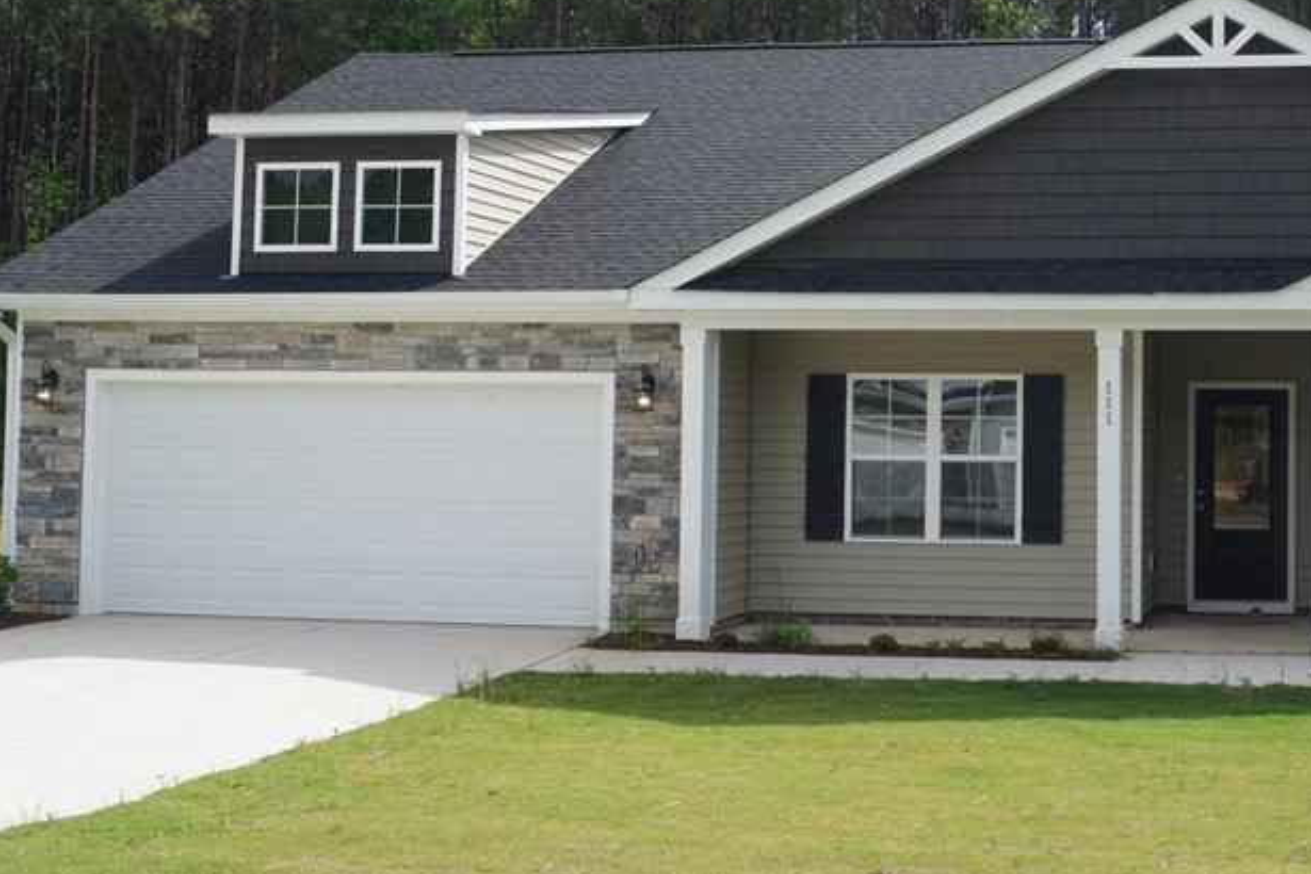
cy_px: 262
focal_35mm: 53
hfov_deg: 36.0
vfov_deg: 25.3
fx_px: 1930
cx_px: 1083
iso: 100
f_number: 13
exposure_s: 1/125
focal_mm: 20
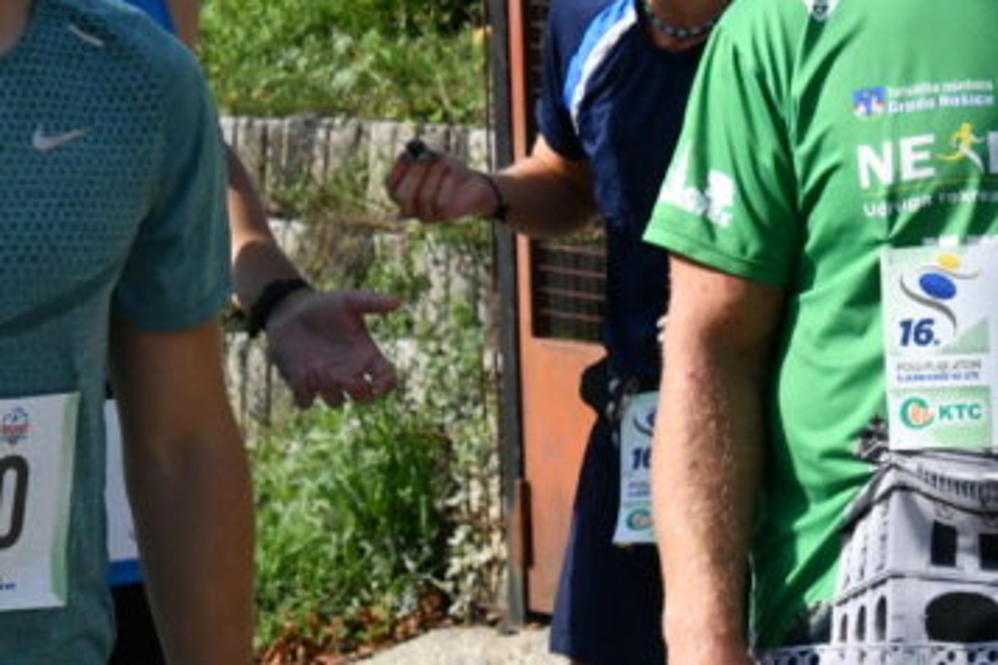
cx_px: 509
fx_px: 8898
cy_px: 49
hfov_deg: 6.4
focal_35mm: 321
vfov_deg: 4.3
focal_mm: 75
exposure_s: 1/3200
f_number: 14
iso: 3200
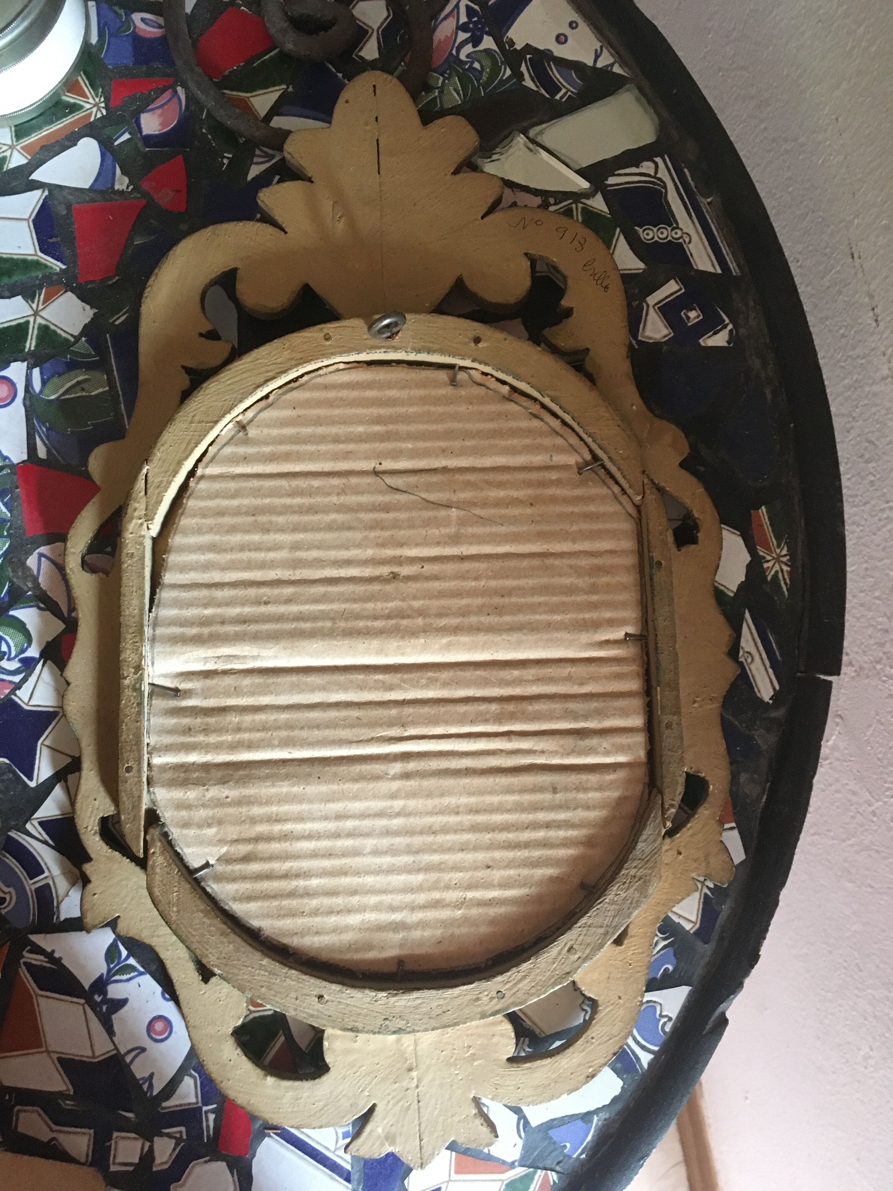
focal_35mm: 29
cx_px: 446
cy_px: 596
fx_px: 997
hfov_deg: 48.2
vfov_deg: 61.7
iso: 200
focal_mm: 4.15
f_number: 2.2
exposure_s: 1/17
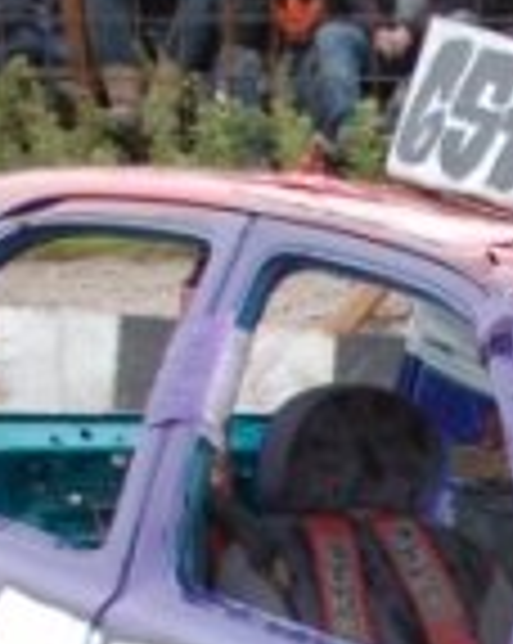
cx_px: 801
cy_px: 860
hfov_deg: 10.6
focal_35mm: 139
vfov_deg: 13.3
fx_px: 2644
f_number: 4
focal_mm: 22
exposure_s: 1/500
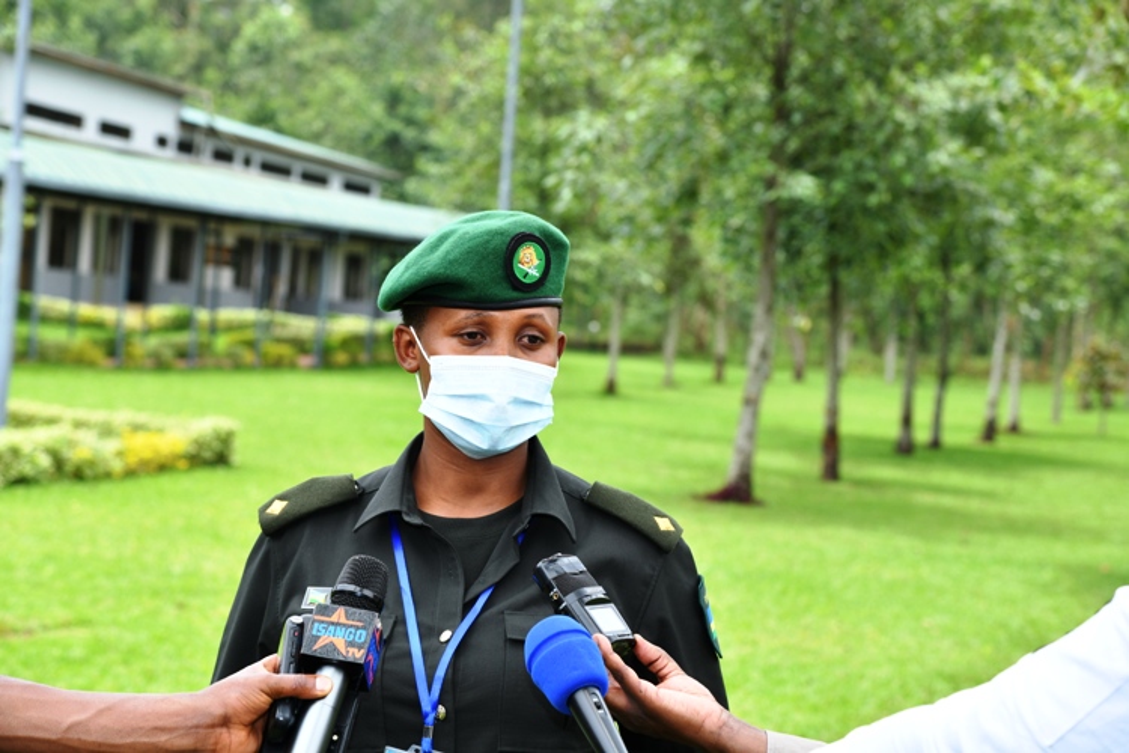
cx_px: 564
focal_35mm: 92
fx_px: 2885
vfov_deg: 14.9
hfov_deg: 22.1
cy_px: 376
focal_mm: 92
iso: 200
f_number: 6.3
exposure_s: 1/160
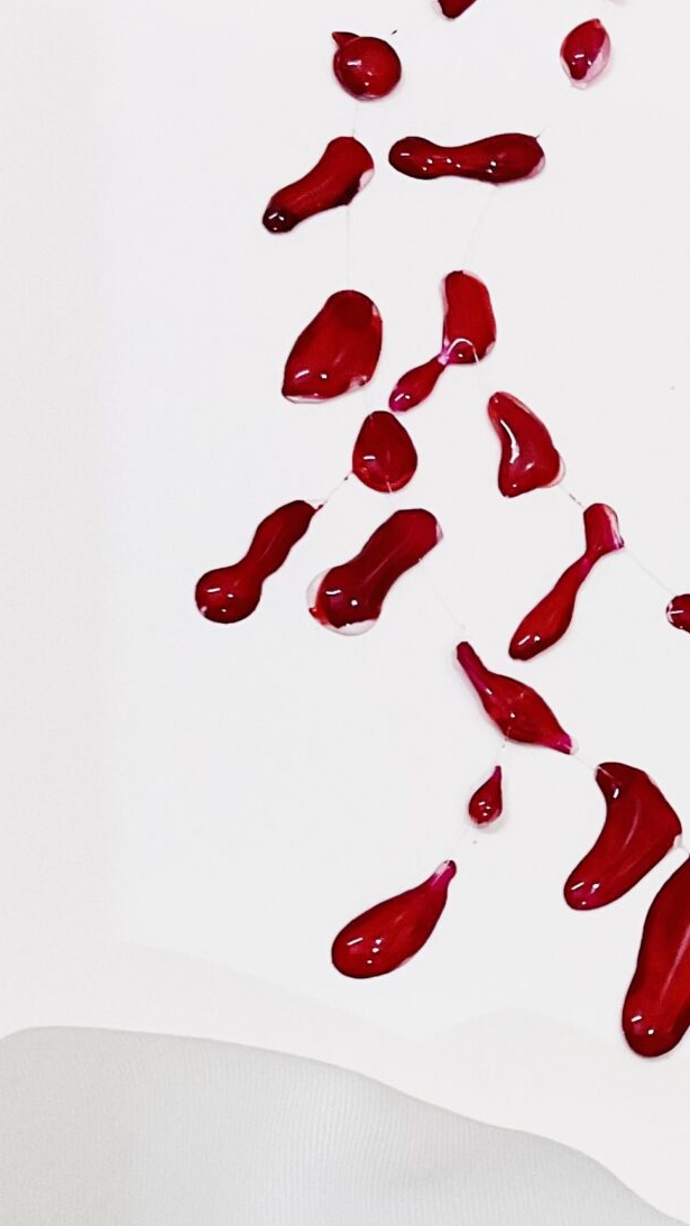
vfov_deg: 28.5
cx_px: 919
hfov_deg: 15.5
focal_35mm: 74
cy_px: 783
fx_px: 2406
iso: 80
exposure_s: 1/50
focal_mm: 3
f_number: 1.8
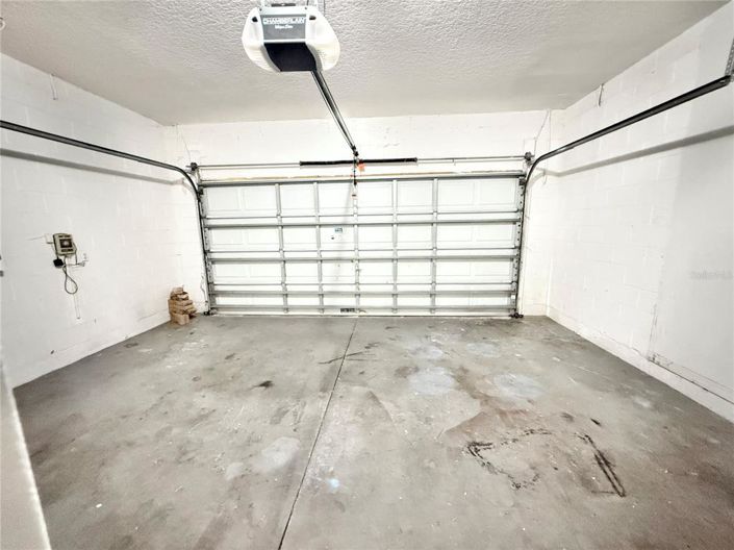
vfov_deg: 85.6
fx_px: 297
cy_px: 275
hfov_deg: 102.1
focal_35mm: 14
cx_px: 367
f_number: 2.2
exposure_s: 1/17
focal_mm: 2.22
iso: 2500
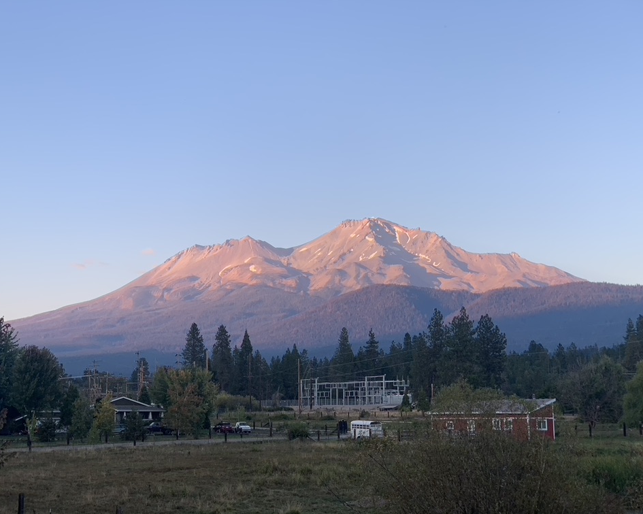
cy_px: 256
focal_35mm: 55
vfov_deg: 27.6
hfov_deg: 34.1
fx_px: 1047
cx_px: 306
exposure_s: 1/192
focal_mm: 6
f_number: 2.4
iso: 16
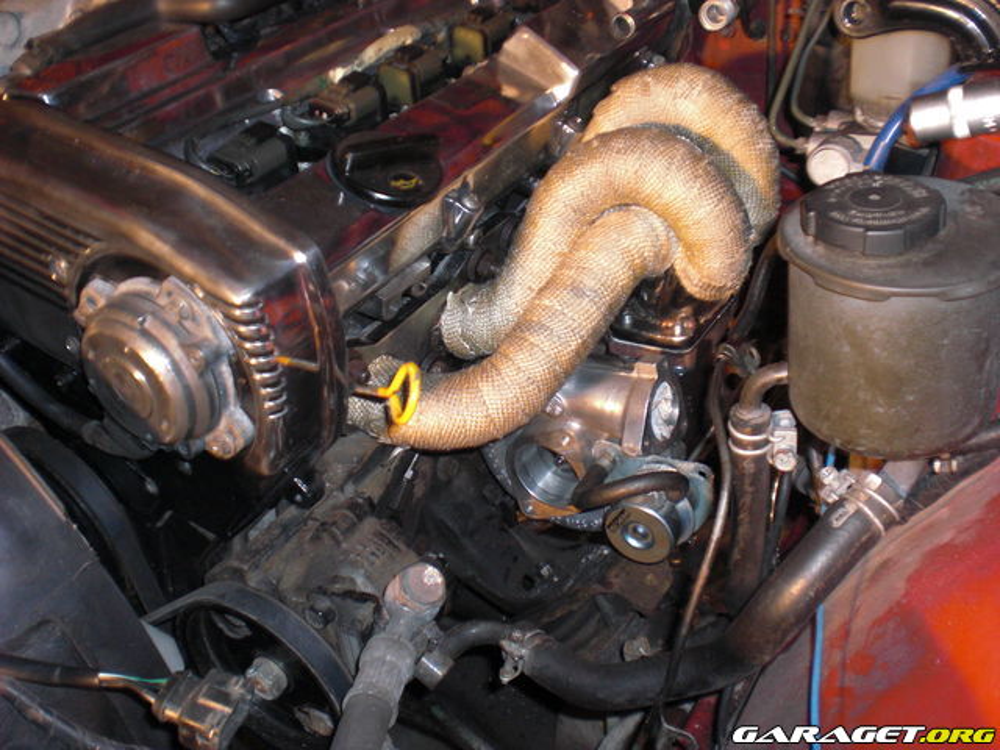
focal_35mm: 38
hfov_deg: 49.0
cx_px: 500
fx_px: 1098
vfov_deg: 37.7
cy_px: 375
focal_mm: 6.3
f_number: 3.1
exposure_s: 1/60
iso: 200
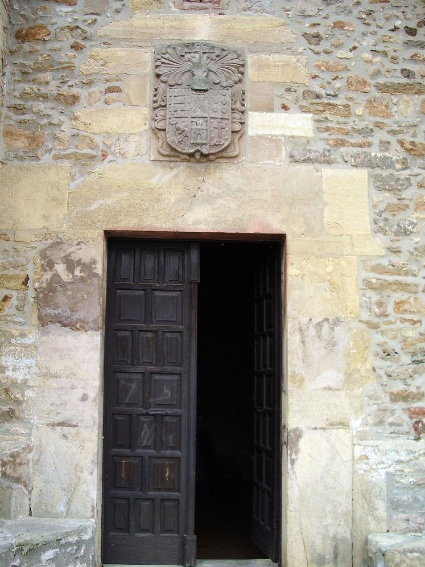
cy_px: 289
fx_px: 589
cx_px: 209
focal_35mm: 36
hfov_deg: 39.7
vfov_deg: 51.4
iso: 50
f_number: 2.6
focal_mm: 5.8
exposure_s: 1/100
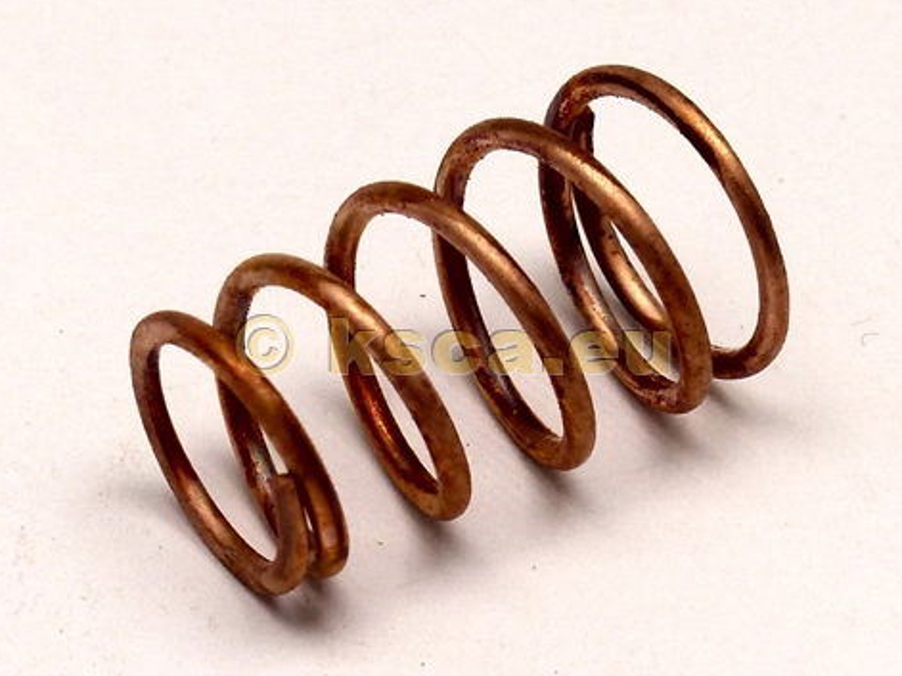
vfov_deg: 29.1
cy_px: 348
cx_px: 454
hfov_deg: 38.2
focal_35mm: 50
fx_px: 1303
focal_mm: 8.4
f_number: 4
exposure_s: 1/800
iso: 200
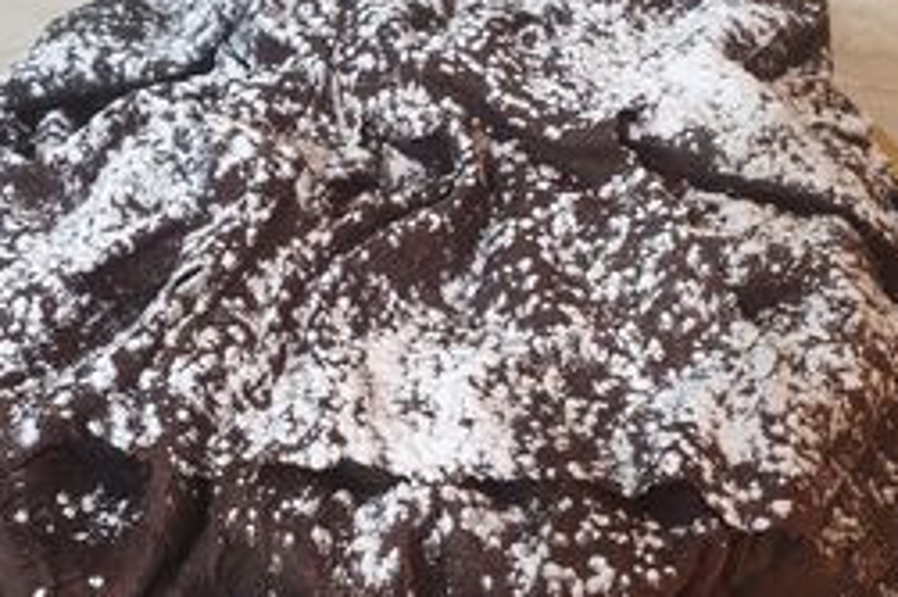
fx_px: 1147
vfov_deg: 29.2
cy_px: 307
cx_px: 401
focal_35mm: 46
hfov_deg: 42.7
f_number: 2.4
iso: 250
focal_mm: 4.32
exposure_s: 1/50
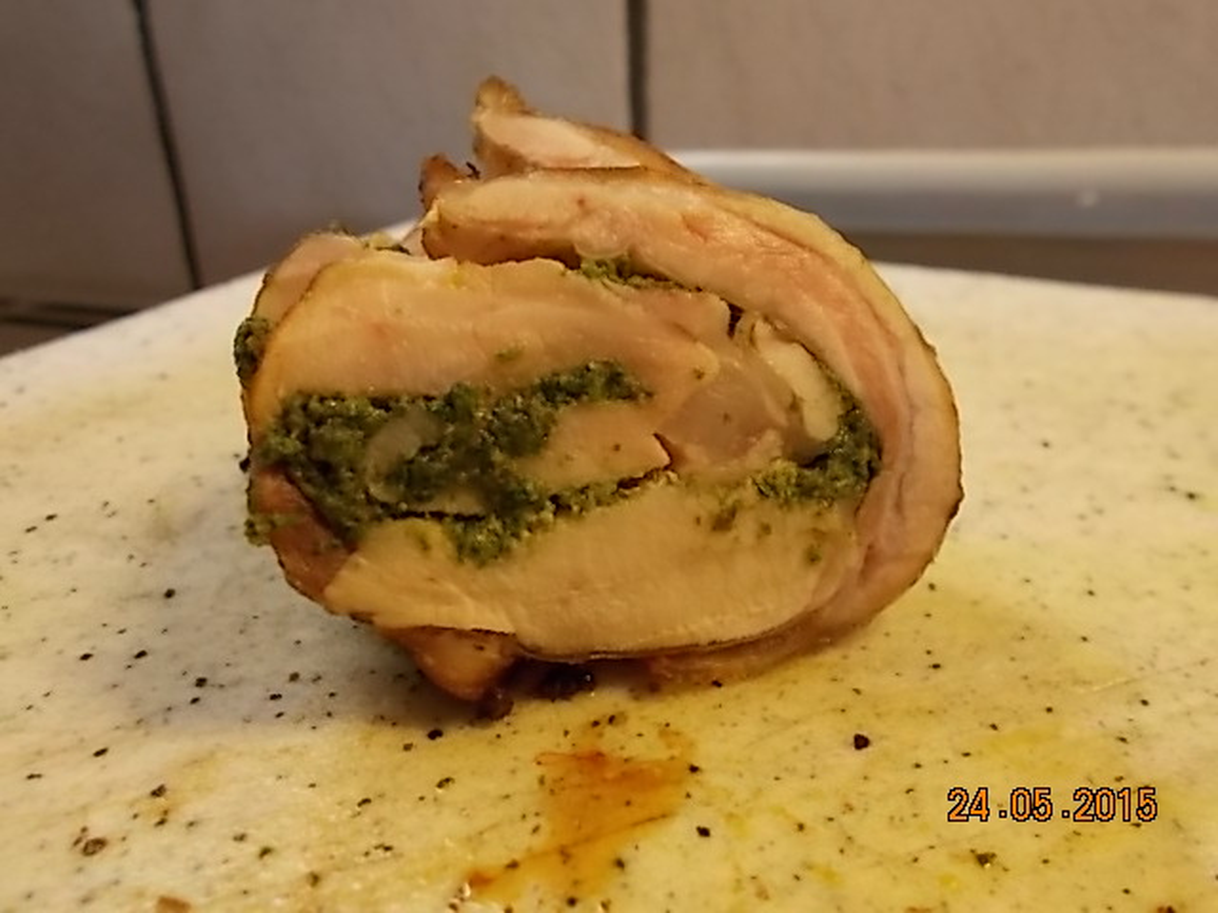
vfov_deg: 46.8
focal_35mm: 30
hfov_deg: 60.0
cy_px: 456
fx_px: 1056
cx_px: 609
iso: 200
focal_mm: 5.3
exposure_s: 1/20
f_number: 3.4
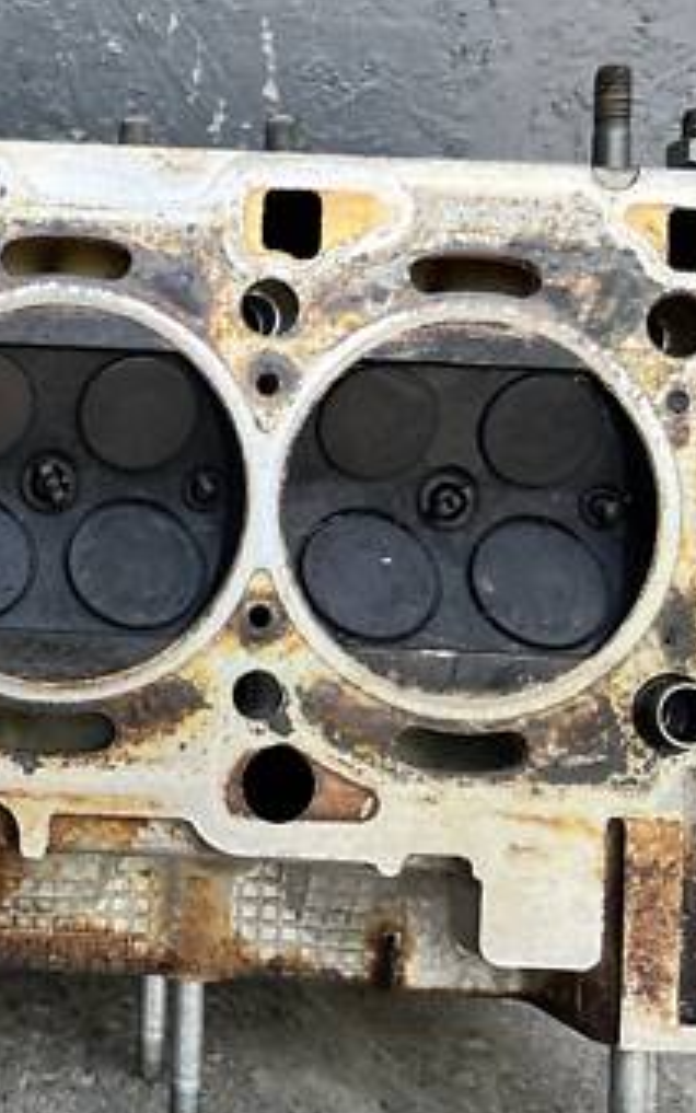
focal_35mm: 52
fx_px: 1577
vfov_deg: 38.8
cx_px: -187
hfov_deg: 22.5
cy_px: 512
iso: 50
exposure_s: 1/348
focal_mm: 5.1
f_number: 1.6
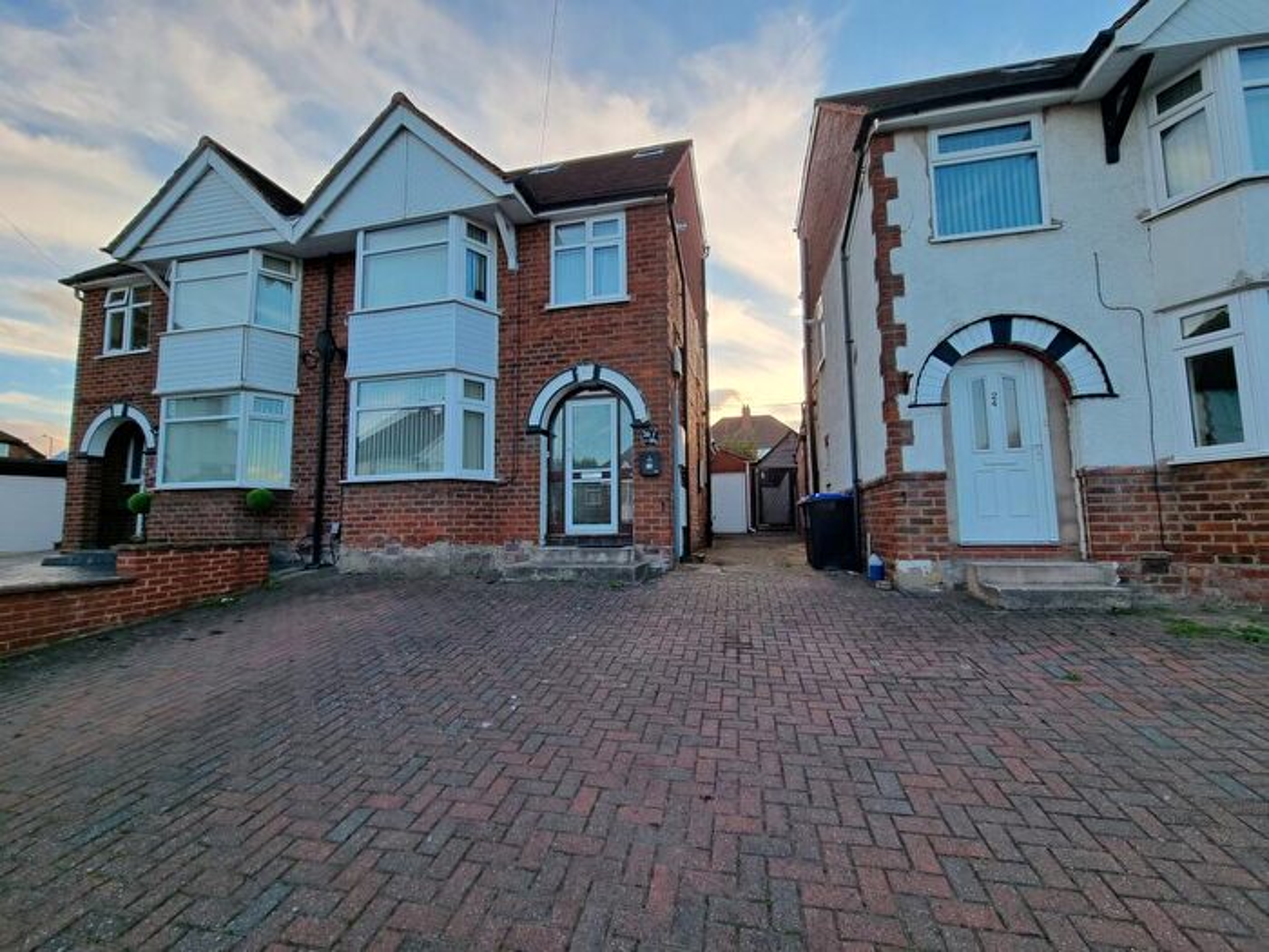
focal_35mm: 13
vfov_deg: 89.9
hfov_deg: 106.2
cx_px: 634
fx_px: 477
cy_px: 476
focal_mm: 2.2
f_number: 2.2
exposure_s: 1/300
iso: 50
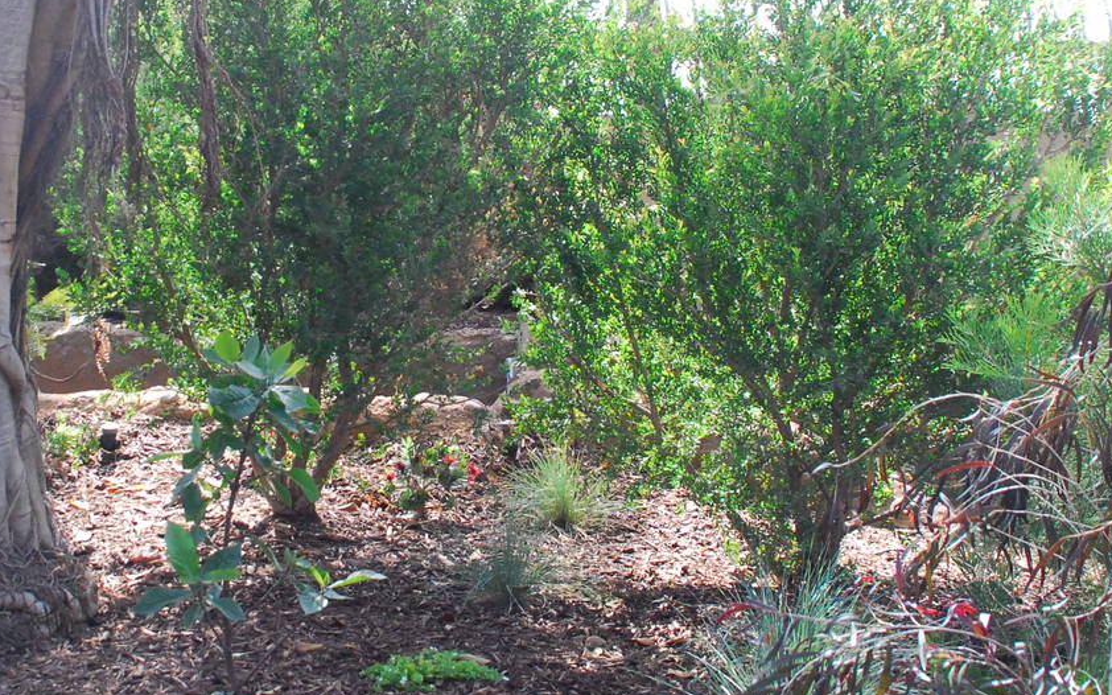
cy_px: 215
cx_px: 379
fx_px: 1939
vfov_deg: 20.2
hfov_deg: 31.8
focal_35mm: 64
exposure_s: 1/250
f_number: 8
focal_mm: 22
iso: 800
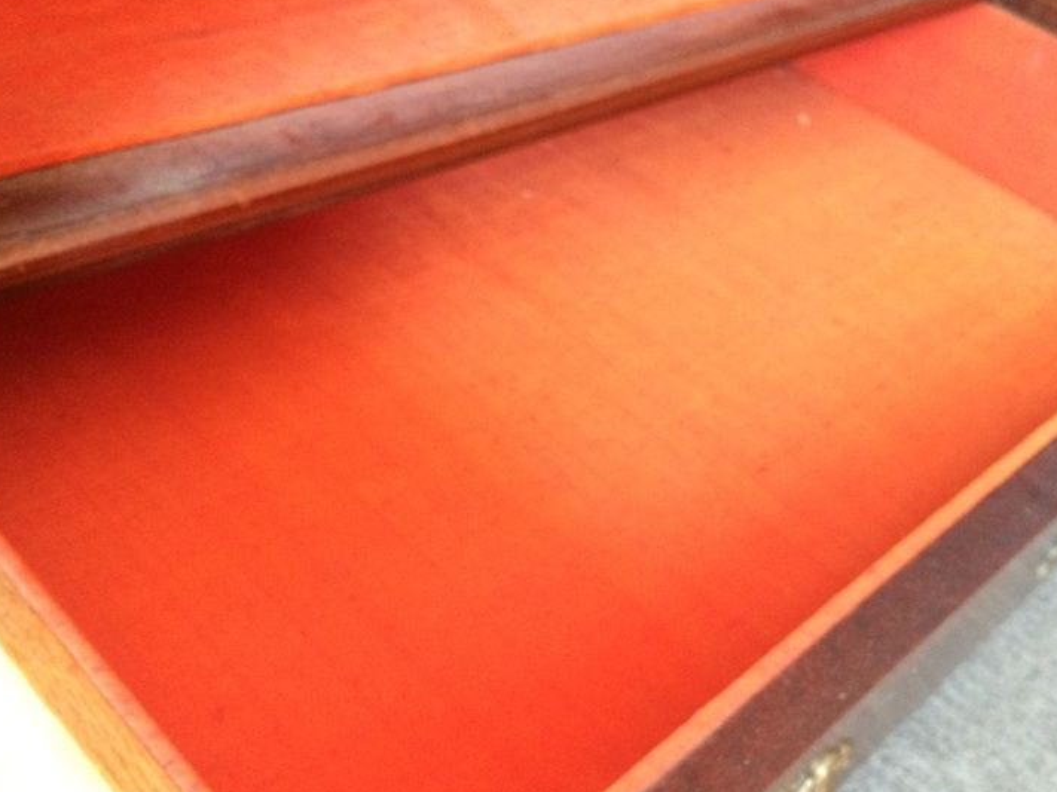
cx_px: 529
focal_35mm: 38
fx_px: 1160
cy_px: 467
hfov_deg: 49.0
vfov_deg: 37.6
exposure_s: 1/15
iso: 320
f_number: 2.2
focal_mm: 4.12
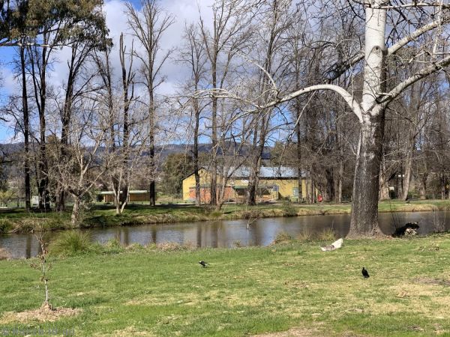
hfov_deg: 36.8
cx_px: 225
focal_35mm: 52
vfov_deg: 28.0
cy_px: 168
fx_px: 676
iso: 16
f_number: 2.4
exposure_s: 1/999
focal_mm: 6
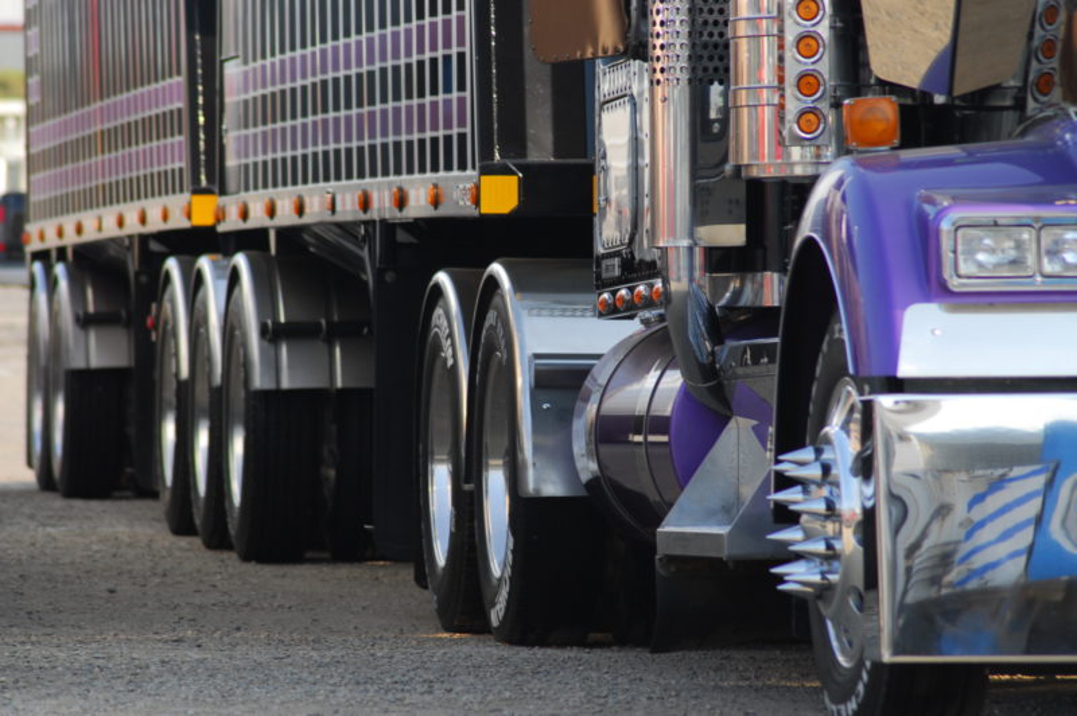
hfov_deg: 7.2
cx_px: 538
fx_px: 8519
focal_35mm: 285
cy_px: 358
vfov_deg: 4.8
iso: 200
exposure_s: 1/250
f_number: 5.6
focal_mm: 190
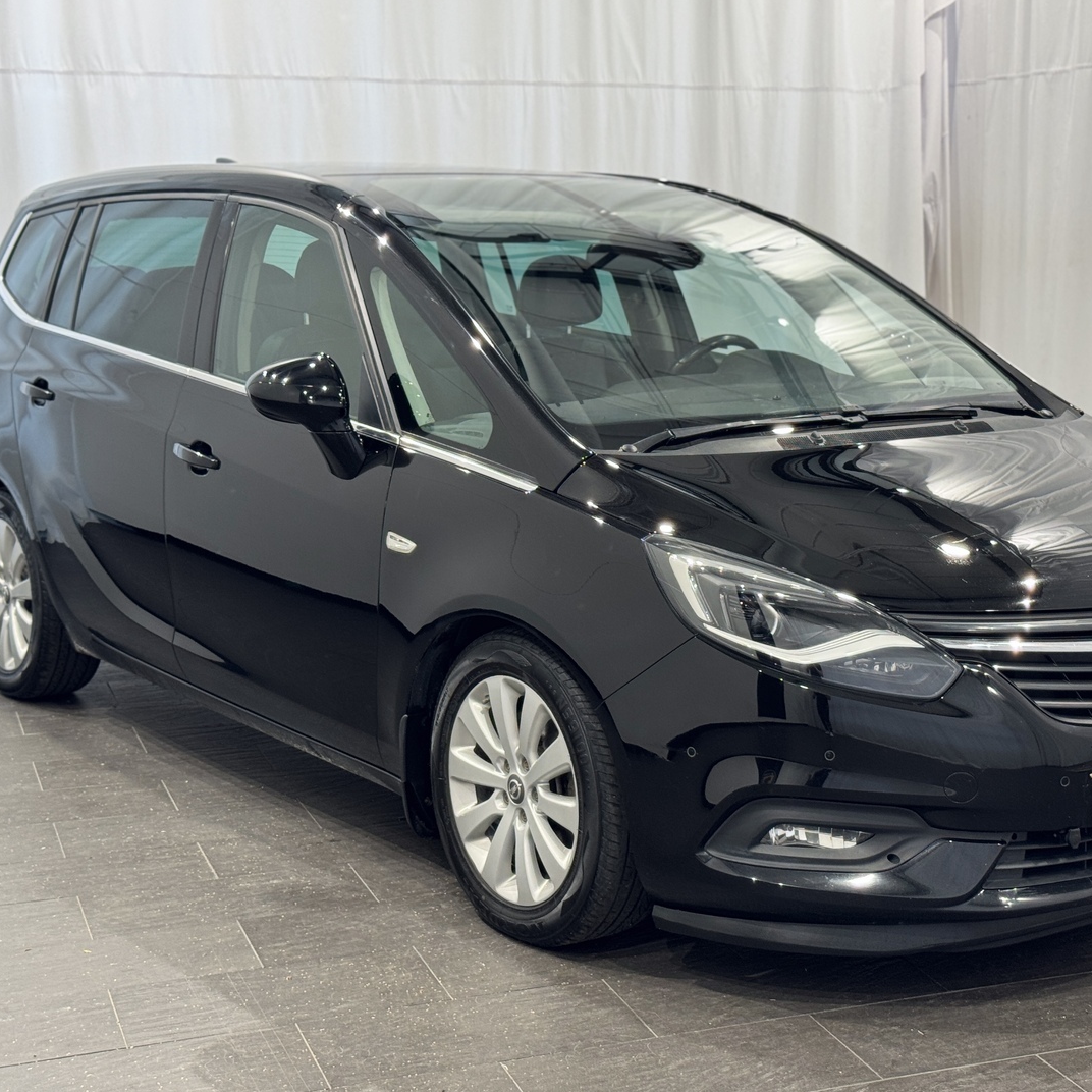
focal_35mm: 57
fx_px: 2034
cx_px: 630
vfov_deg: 30.0
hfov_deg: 30.0
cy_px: 544
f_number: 1.78
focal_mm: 6.76
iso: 50
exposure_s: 1/50
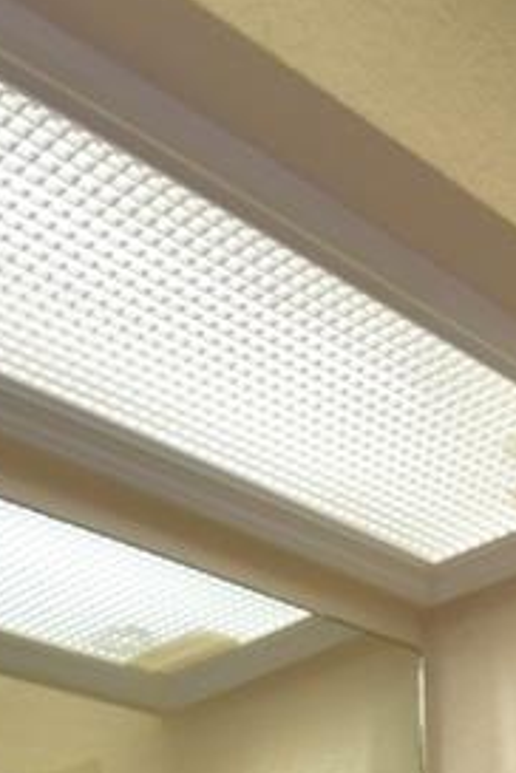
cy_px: 1359
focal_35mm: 66
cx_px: 320
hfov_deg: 20.6
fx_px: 1419
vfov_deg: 21.3
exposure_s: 1/40
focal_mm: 10
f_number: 4.5
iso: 200
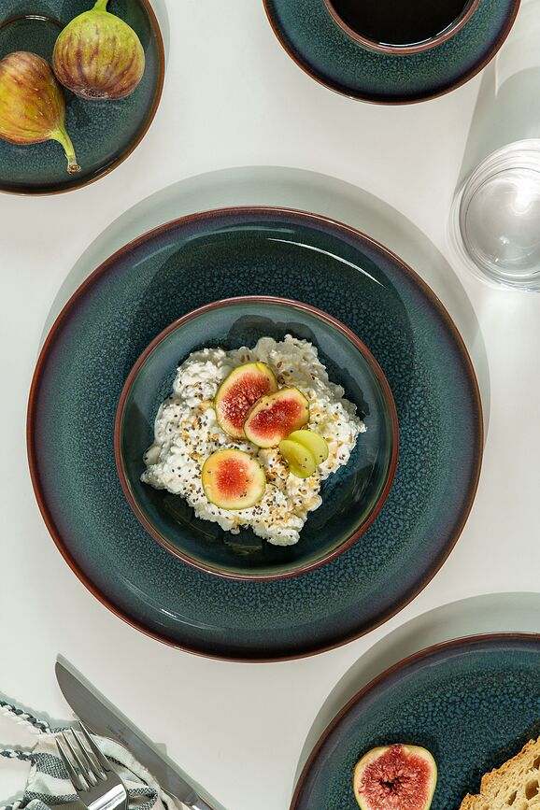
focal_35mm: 105
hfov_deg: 13.0
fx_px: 2362
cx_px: 270
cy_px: 405
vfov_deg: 19.5
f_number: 6.3
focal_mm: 105
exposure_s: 1/8
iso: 100
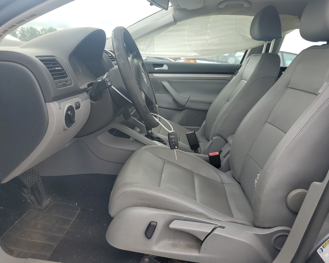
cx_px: 165
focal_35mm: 28
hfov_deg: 62.2
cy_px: 132
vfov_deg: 51.5
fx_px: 273
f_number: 1.5
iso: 50
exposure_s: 1/714
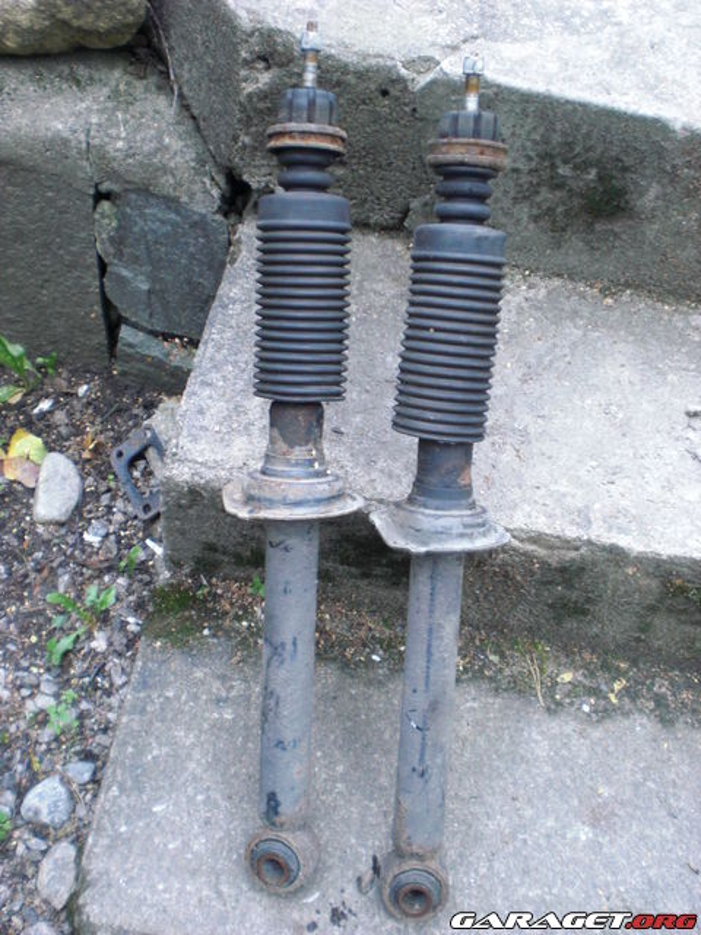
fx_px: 1026
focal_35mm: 38
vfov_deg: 49.0
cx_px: 350
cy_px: 468
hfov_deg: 37.7
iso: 200
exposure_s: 1/60
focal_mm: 6.3
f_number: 3.1
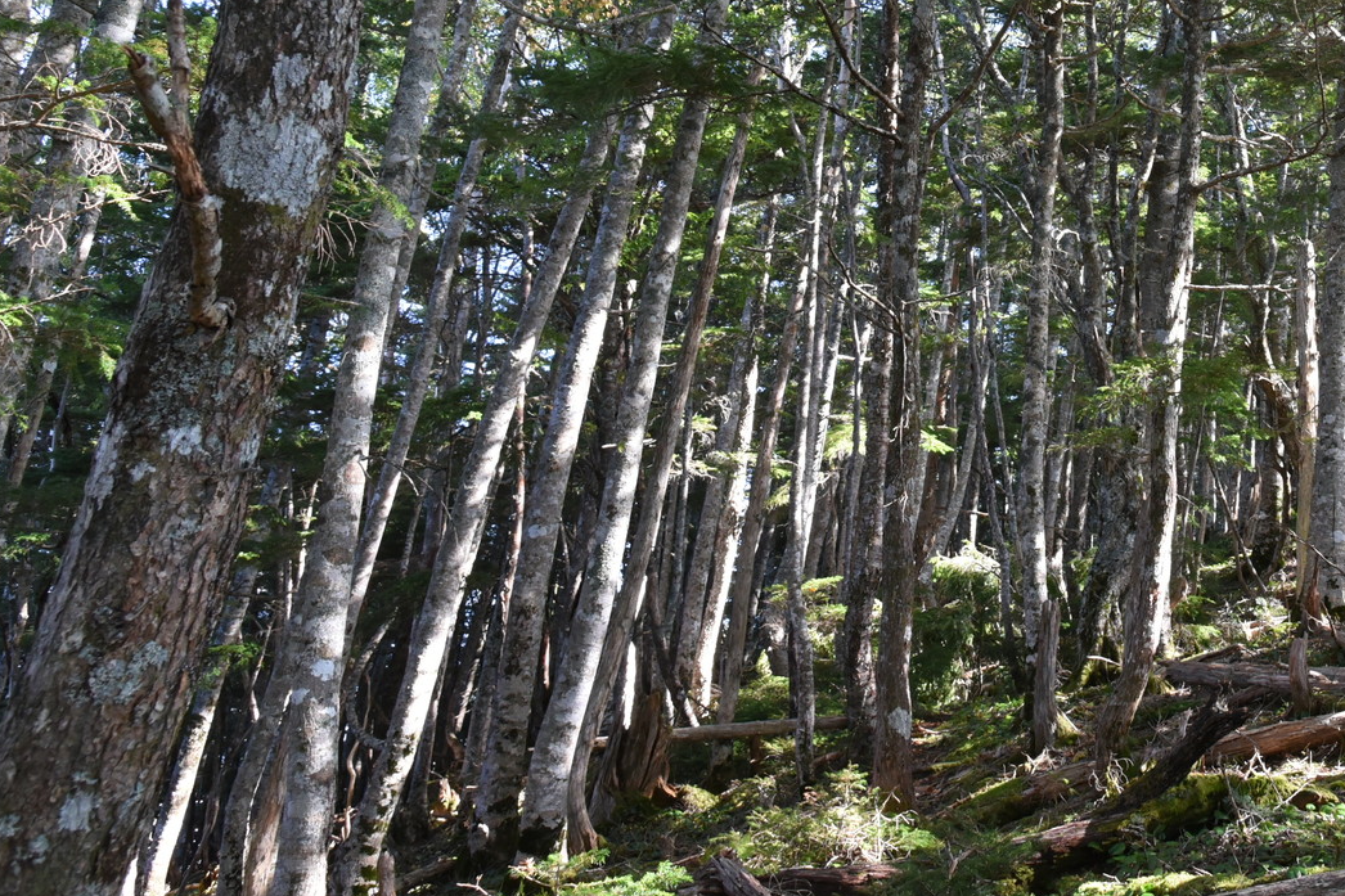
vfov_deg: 29.3
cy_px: 89
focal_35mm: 44
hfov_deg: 41.8
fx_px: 1644
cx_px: 1144
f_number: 8
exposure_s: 1/60
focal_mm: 24
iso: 1800
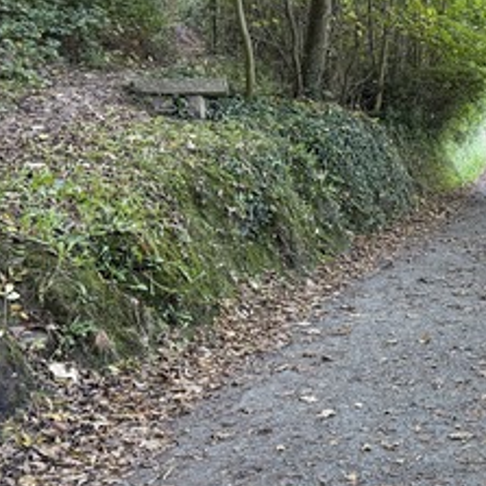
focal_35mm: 57
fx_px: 905
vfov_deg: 30.0
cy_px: 238
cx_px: 517
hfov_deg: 27.8
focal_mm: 6.76
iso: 250
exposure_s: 1/60
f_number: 1.78
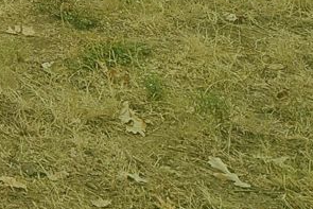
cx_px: -440
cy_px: -358
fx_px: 826
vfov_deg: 11.0
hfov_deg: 14.3
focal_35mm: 95
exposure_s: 1/15
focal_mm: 14
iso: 640
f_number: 9
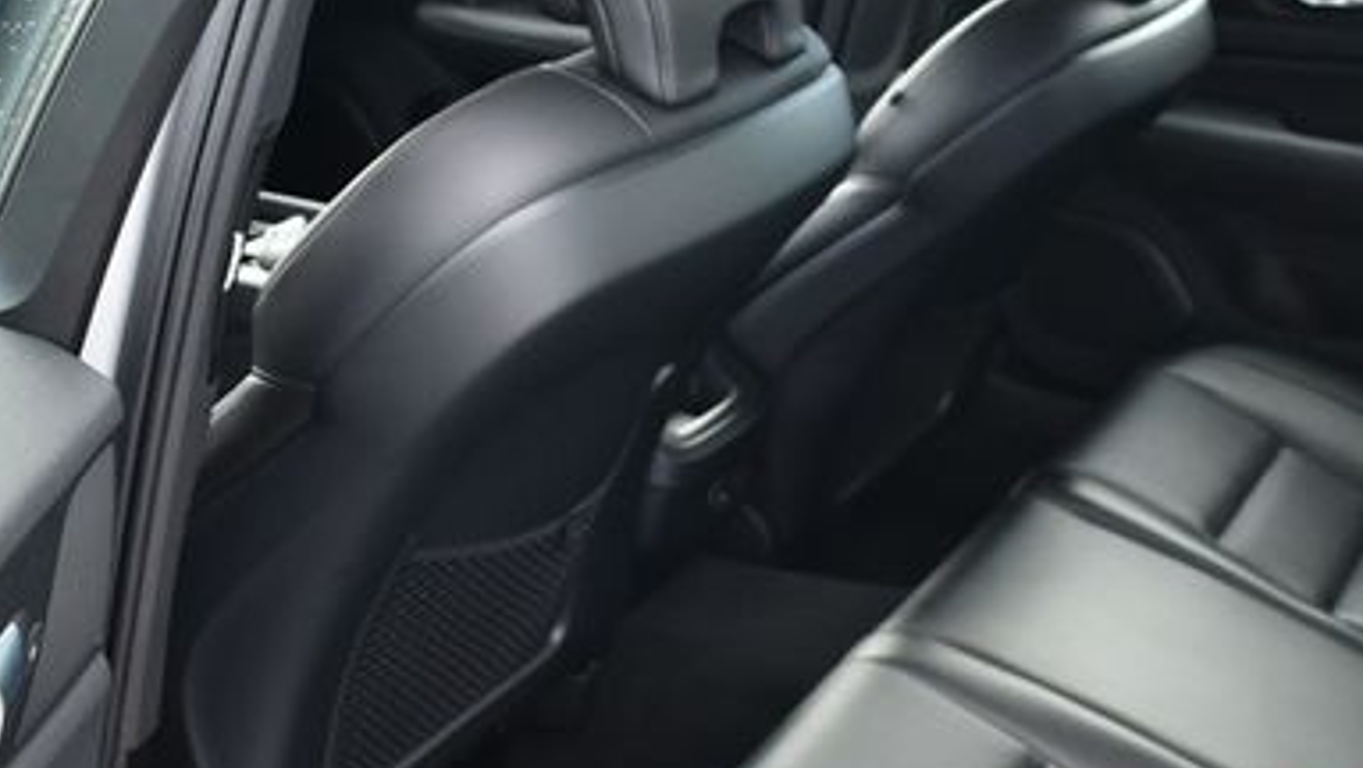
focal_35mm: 63
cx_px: 879
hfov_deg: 33.1
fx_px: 2278
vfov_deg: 19.1
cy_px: 498
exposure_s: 1/250
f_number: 3.5
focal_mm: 18
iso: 450
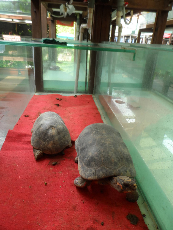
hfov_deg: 56.8
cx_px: 86
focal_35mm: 24
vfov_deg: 71.6
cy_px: 115
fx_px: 160
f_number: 3.2
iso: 80
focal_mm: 4
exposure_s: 1/30
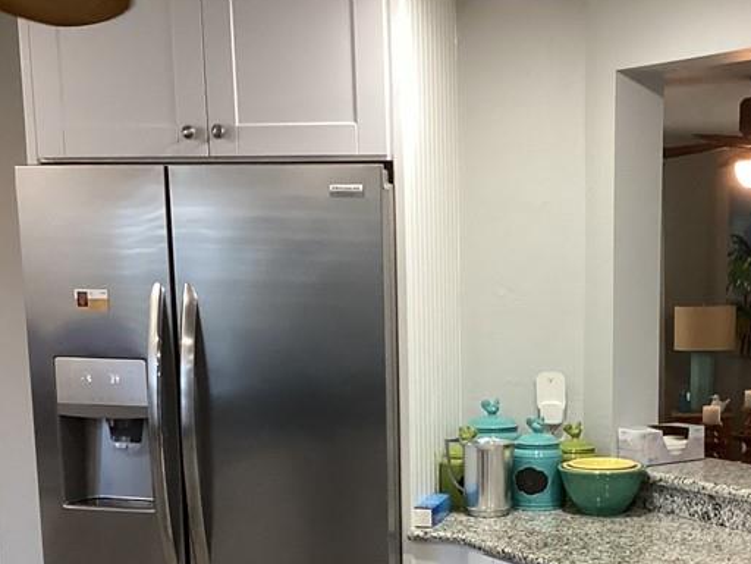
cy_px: 530
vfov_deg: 22.9
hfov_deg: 30.9
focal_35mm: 62
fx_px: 1345
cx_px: 515
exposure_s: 1/60
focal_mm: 3.3
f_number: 2.4
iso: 160
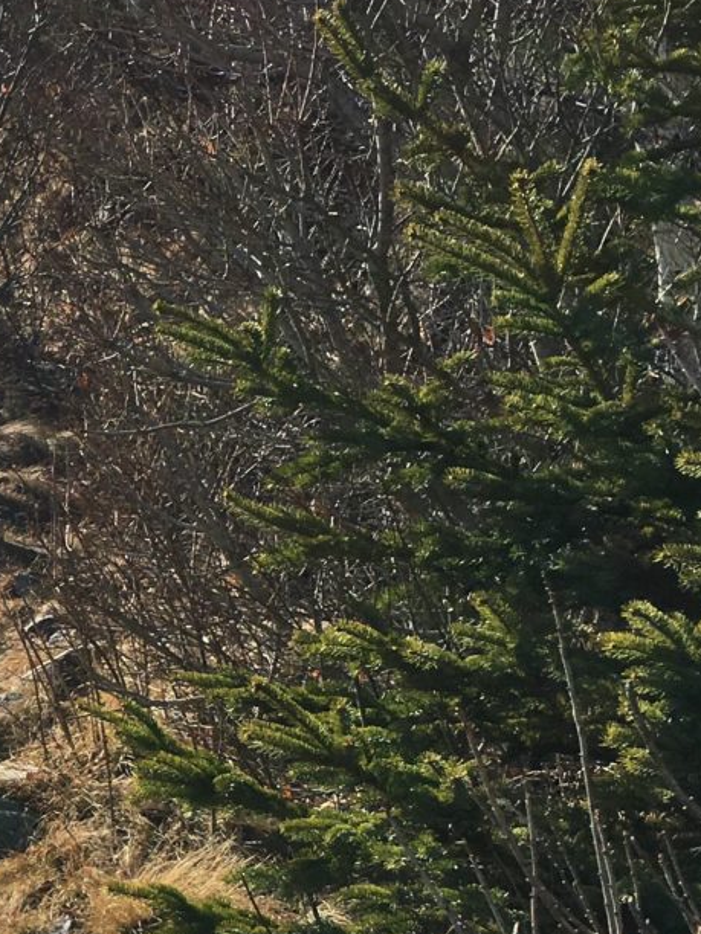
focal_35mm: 97
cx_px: -339
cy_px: 639
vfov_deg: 20.2
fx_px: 2619
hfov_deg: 14.3
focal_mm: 4.15
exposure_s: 1/1399
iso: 25
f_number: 2.2
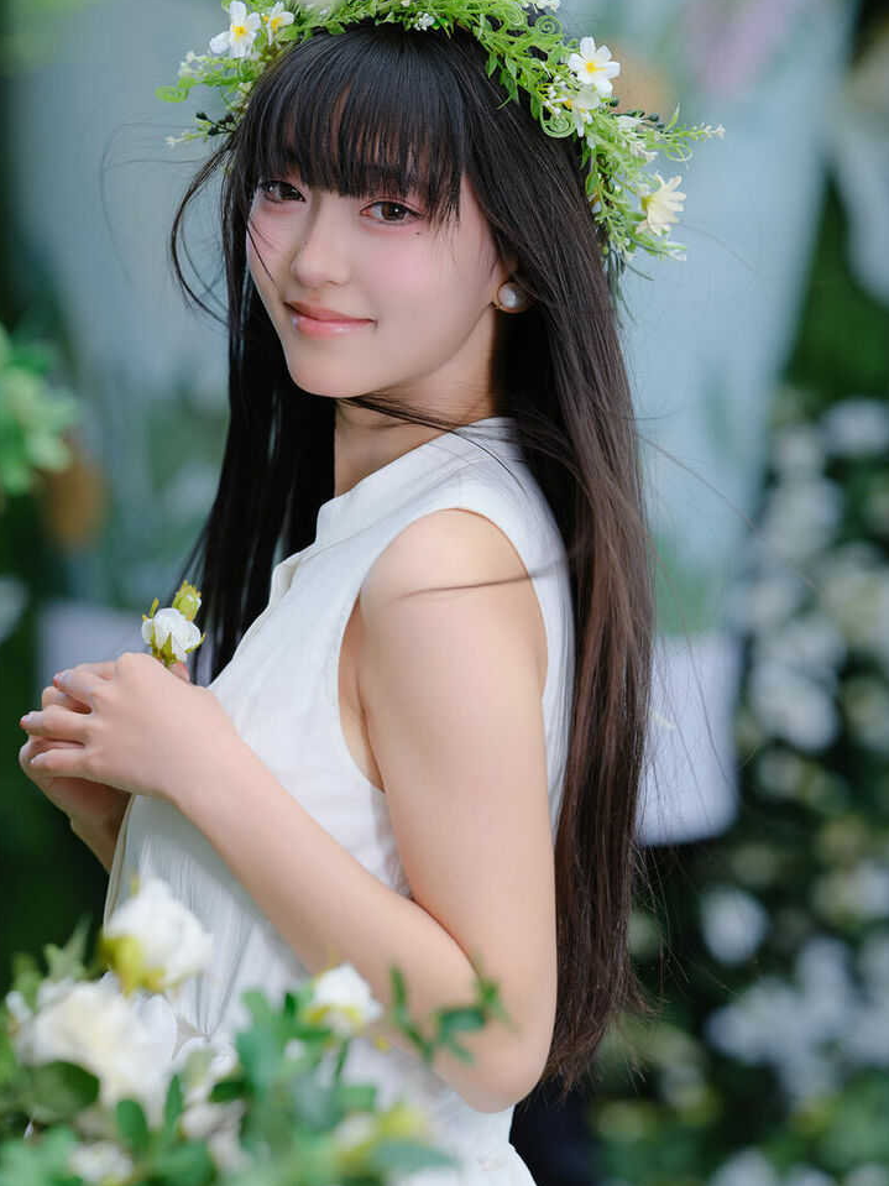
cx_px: 247
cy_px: 751
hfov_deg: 11.6
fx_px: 4350
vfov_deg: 15.5
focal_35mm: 127
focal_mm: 110
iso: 250
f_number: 2.8
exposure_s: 1/160
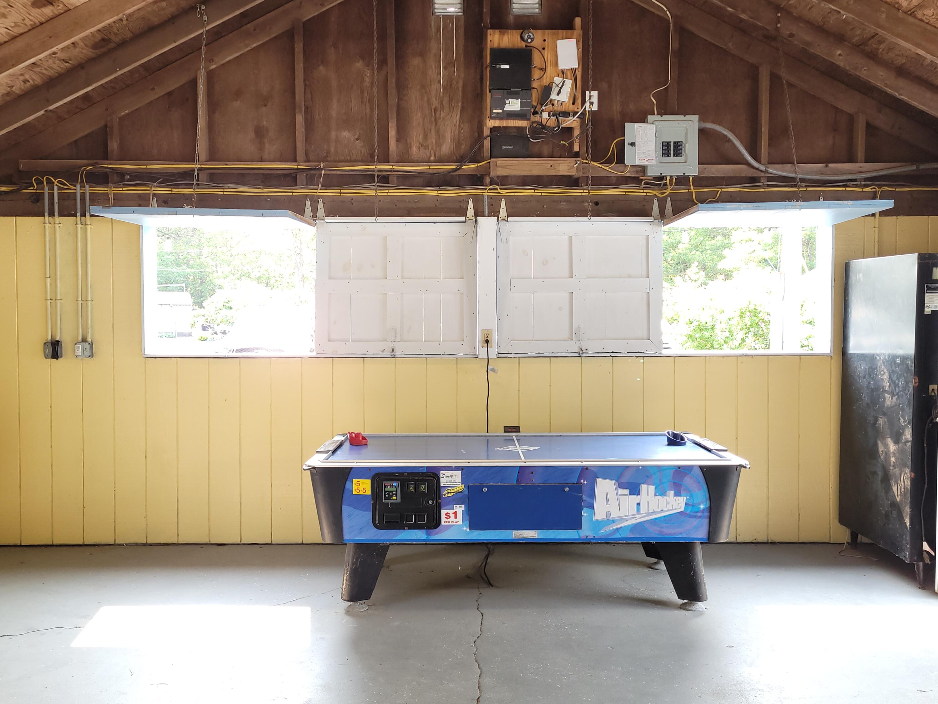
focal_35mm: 26
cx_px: 469
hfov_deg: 67.3
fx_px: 705
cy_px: 352
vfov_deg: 53.1
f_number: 1.8
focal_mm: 5.4
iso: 80
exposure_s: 1/60
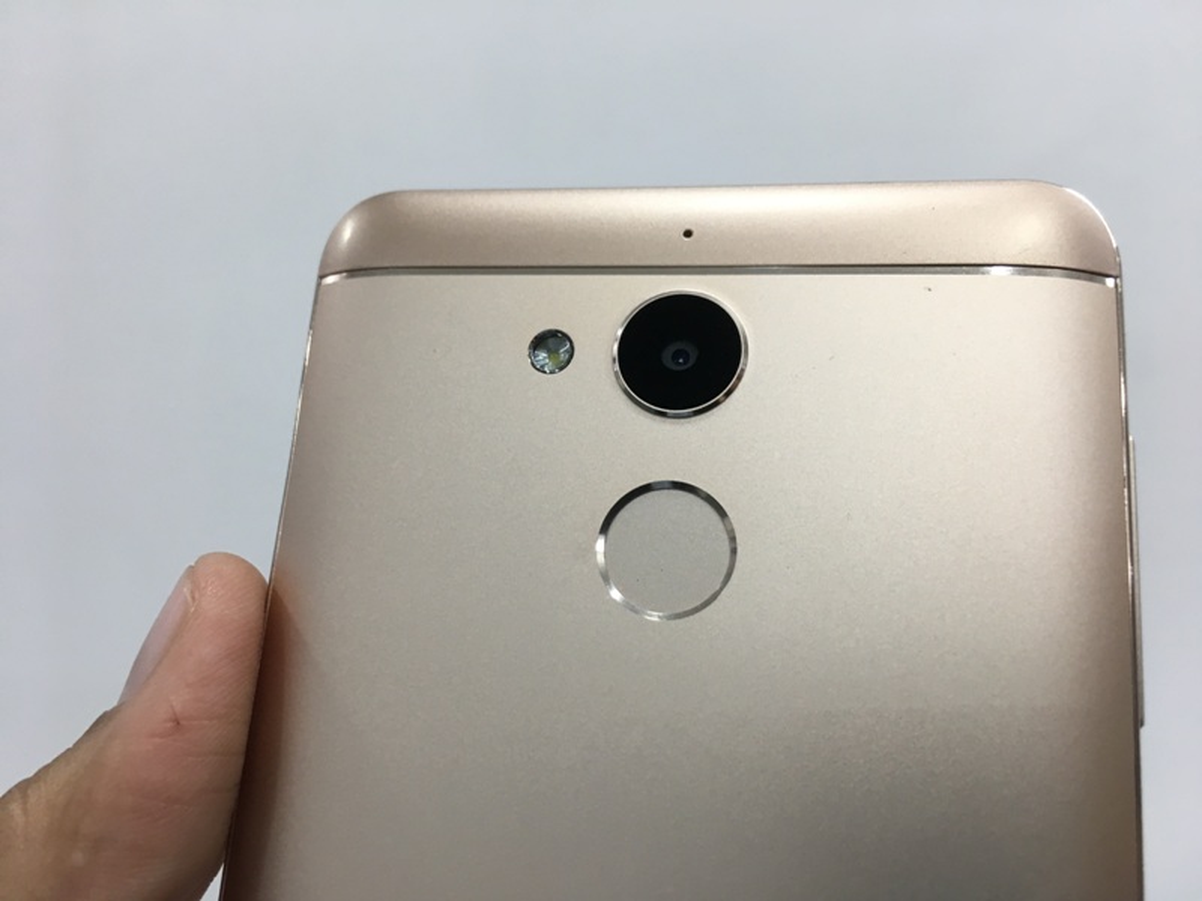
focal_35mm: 29
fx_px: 1007
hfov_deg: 61.7
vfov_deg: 48.2
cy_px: 450
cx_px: 601
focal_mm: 4.15
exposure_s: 1/33
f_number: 2.2
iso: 50
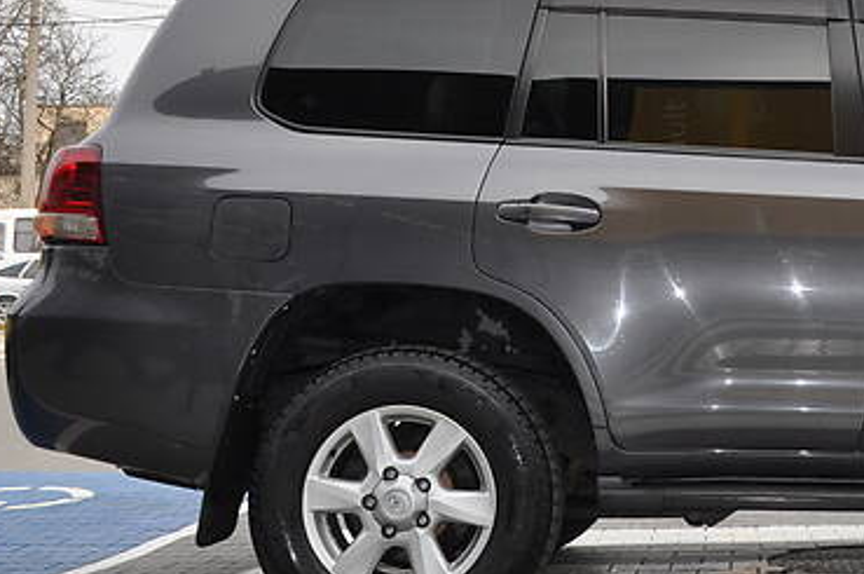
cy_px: 135
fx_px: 1558
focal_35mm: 65
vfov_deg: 20.7
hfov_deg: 29.0
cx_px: 869
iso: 200
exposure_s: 1/200
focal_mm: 20
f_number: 10
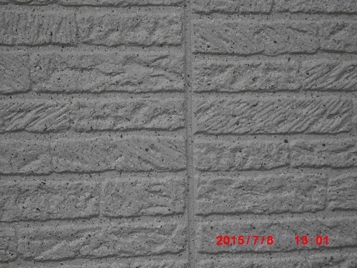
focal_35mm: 107
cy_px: 134
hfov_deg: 18.4
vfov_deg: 13.8
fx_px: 1104
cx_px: 178
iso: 64
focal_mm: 19
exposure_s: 1/250
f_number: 5
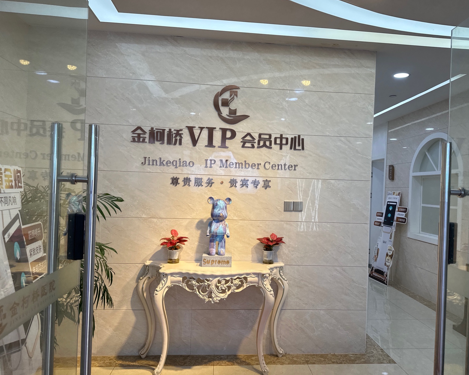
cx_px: 258
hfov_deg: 65.9
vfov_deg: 54.9
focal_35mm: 26
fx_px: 361
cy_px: 188
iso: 64
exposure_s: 1/100
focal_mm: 6.86
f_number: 1.78
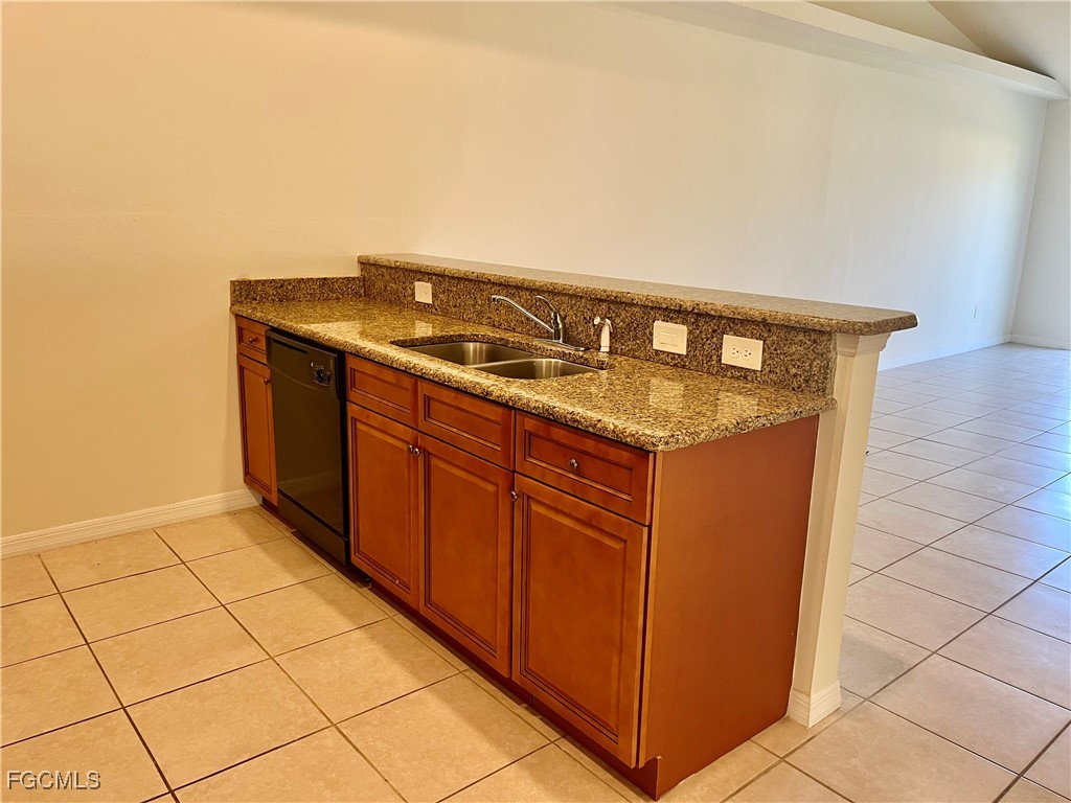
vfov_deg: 53.1
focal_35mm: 26
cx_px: 536
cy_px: 402
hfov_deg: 67.3
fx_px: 804
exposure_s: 1/60
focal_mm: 5.1
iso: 80
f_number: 1.6
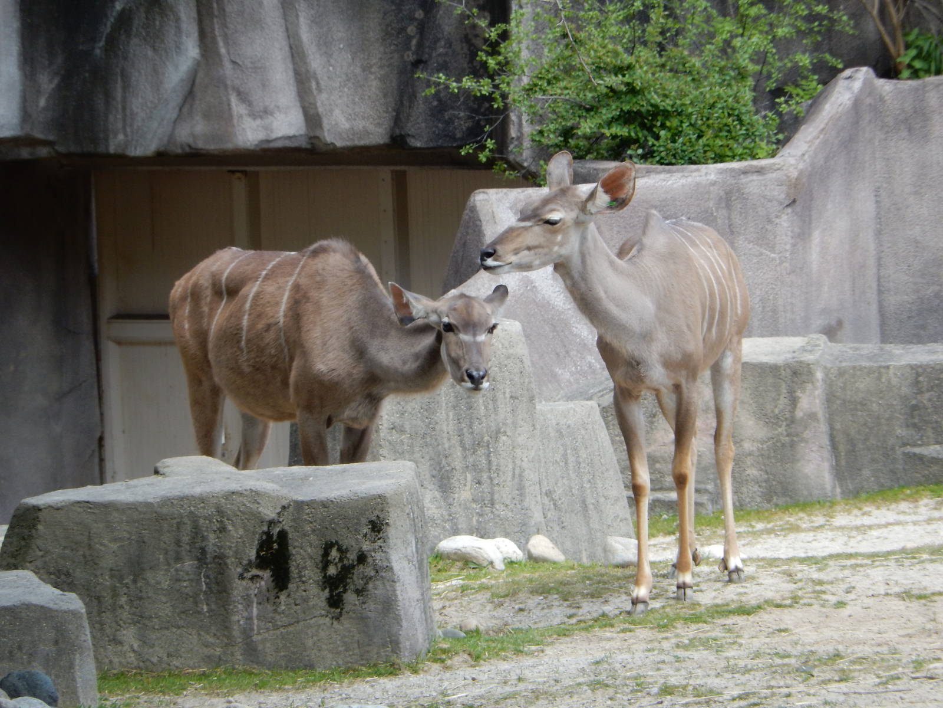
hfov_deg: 4.7
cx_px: 472
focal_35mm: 420
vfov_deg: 3.5
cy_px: 354
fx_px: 11442
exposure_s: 1/100
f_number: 6.2
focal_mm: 75.4
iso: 125
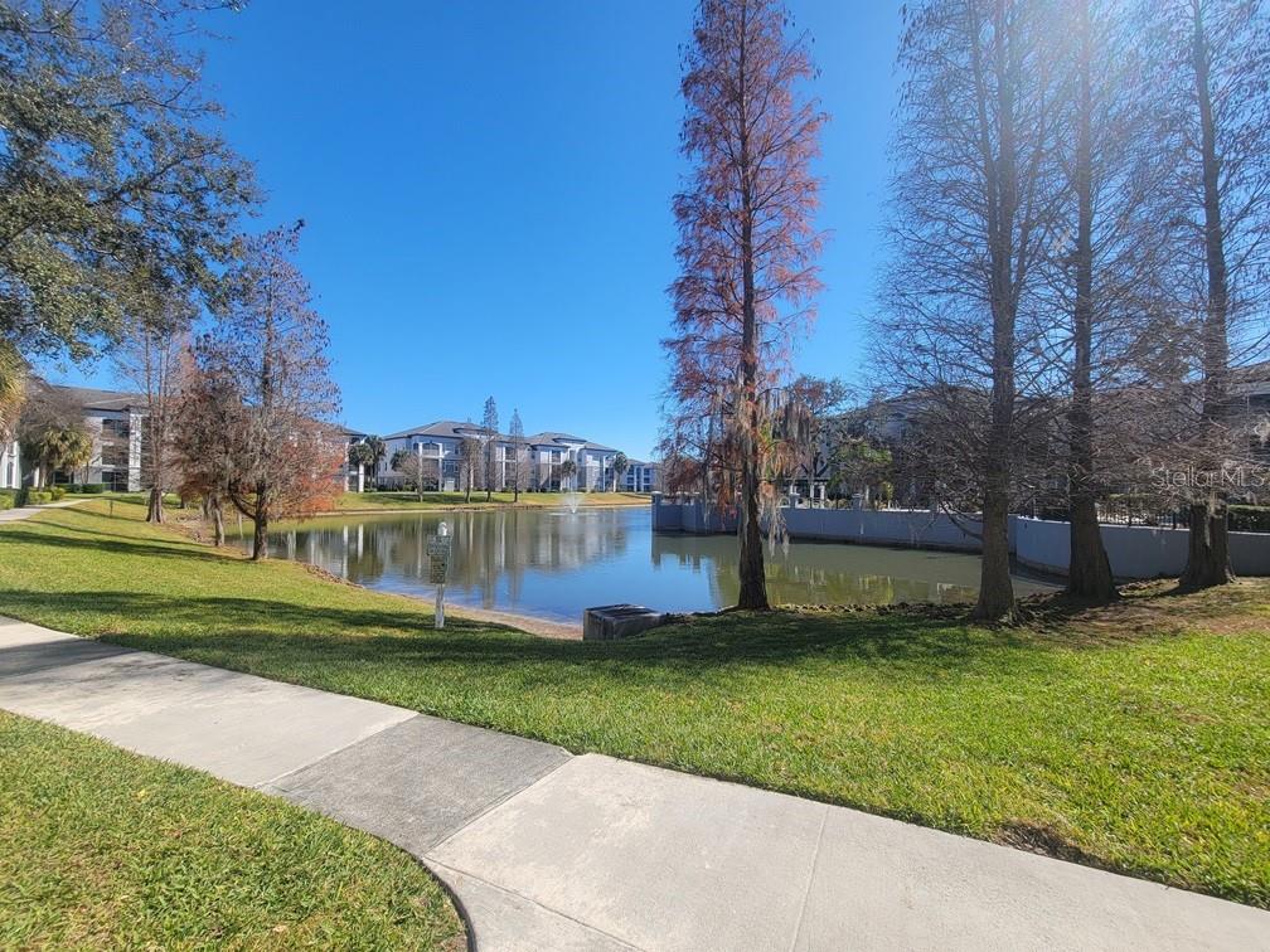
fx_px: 477
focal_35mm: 13
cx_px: 635
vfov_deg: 89.9
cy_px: 476
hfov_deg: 106.2
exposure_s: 1/1290
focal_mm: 2.2
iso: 50
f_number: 2.2
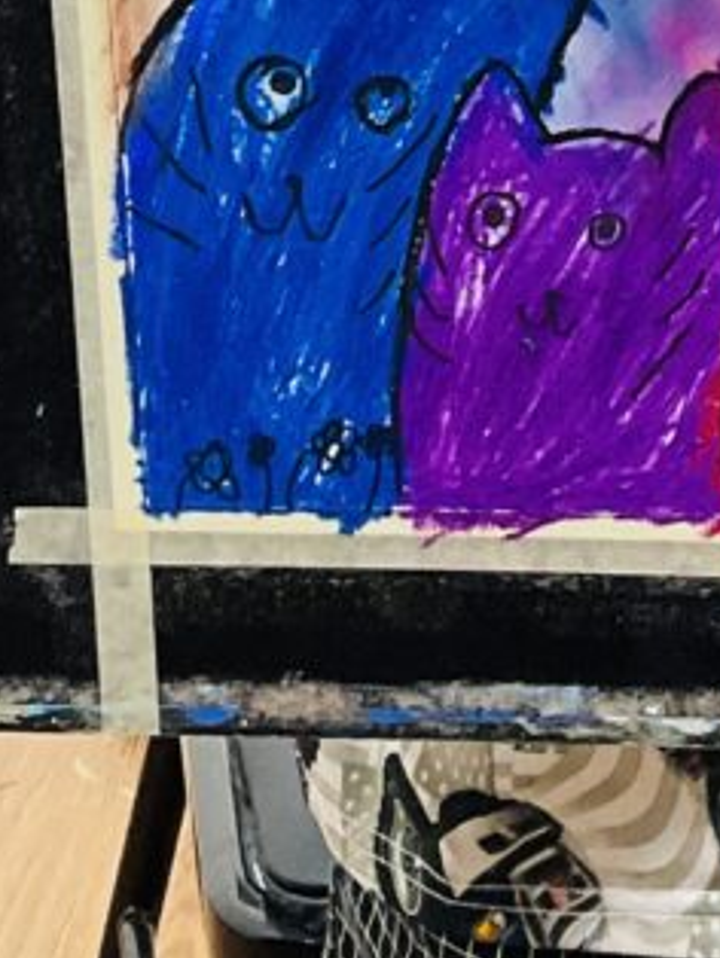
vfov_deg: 14.6
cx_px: 723
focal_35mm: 123
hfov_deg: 11.9
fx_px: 3407
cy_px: -606
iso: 40
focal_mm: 3
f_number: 1.8
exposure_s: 1/100
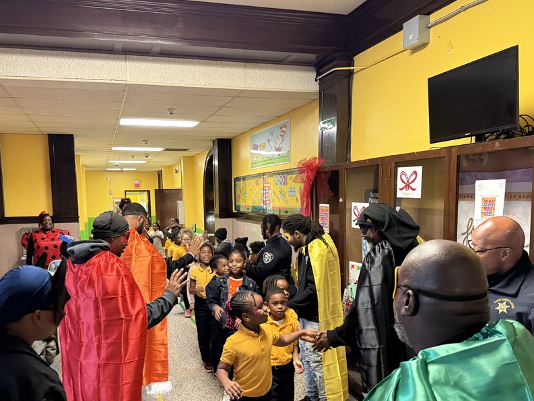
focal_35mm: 31
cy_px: 246
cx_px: 249
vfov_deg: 45.1
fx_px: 478
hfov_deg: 58.3
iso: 640
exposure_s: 1/60
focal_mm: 6.76
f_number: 1.78
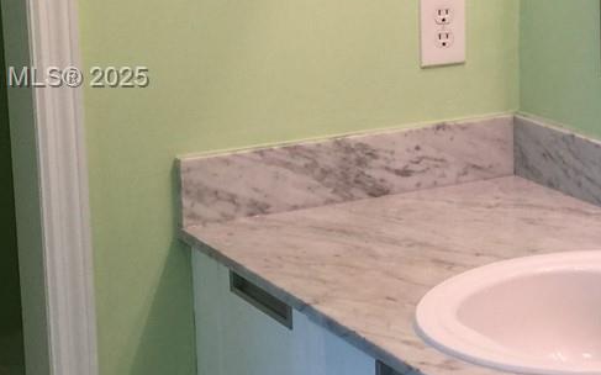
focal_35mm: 101
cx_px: 740
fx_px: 1654
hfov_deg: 19.3
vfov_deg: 12.9
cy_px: 79
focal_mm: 4.15
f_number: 2.2
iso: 40
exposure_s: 1/60
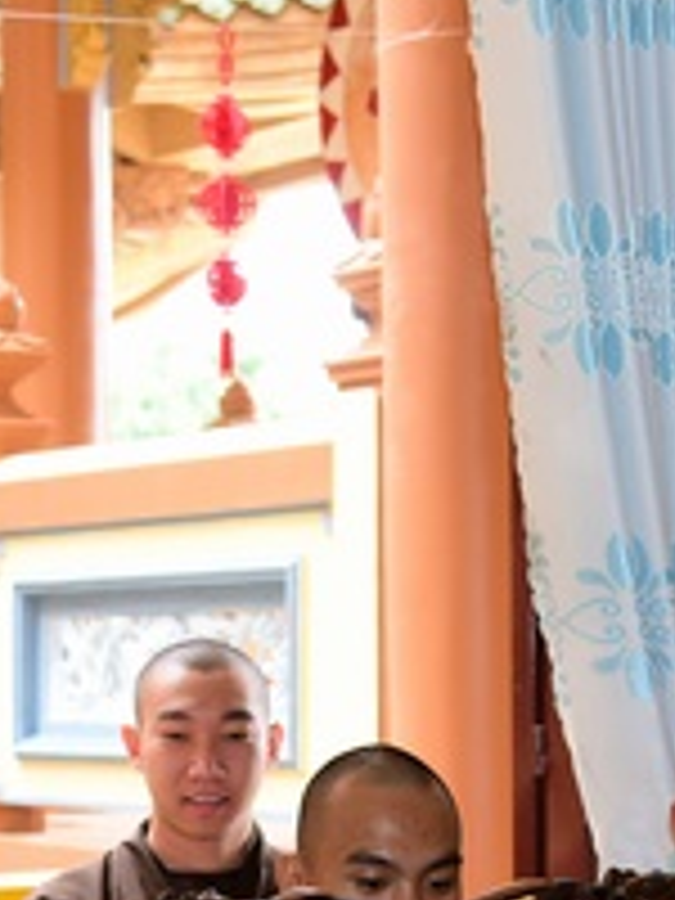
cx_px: 378
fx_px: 3094
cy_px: 738
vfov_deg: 16.4
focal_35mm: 119
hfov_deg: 12.4
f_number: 4
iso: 320
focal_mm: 38
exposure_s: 1/60
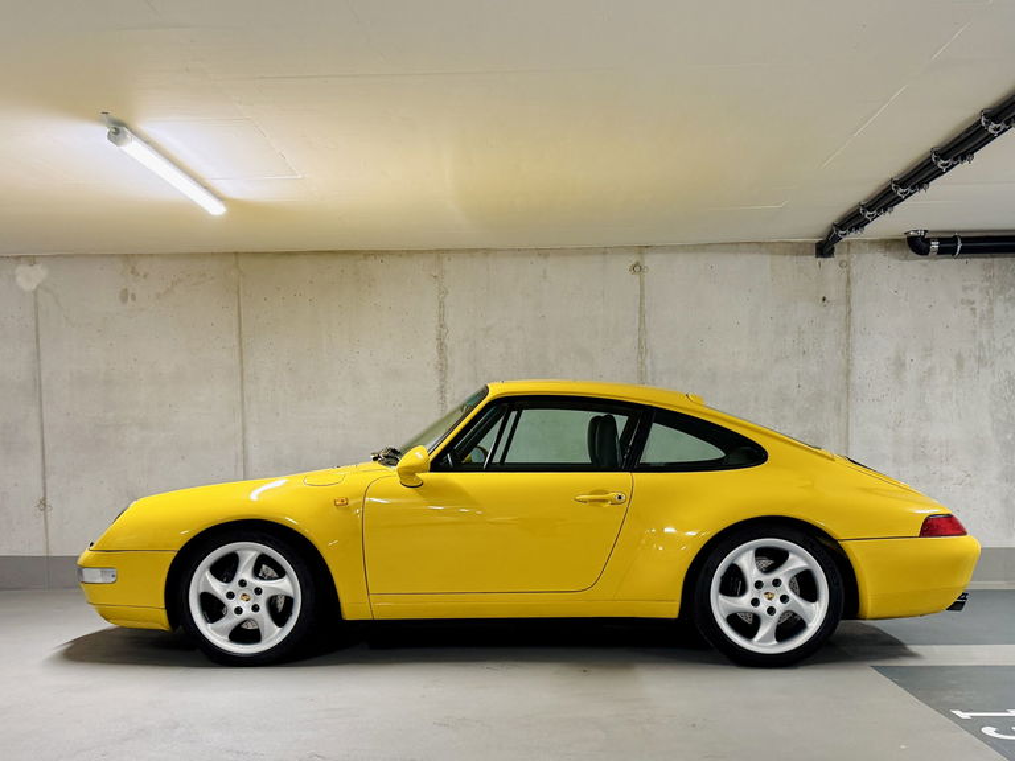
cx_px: 508
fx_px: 704
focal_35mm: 24
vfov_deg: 56.8
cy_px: 380
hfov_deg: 71.6
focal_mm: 6.76
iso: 250
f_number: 1.78
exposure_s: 1/100
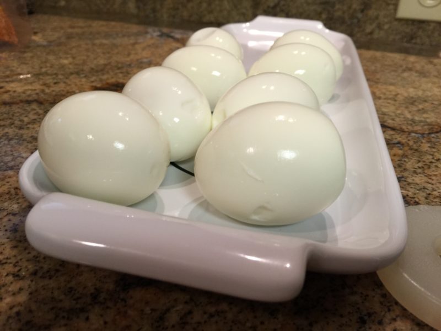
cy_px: 166
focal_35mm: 29
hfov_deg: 61.7
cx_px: 220
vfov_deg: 48.2
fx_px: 369
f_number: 2.2
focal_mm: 4.15
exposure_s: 1/15
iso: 64
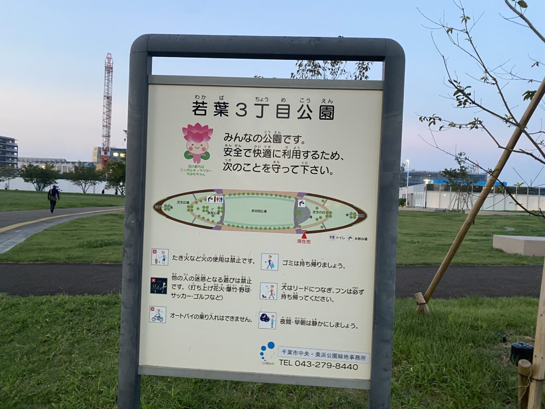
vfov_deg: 53.1
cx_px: 272
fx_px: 409
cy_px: 204
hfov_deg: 67.3
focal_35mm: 26
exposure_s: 1/60
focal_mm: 4.25
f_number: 1.8
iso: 200
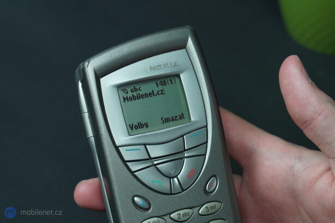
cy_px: 112
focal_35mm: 64
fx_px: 595
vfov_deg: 21.2
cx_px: 168
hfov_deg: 31.4
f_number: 8
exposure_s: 1/200
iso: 2500
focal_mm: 64
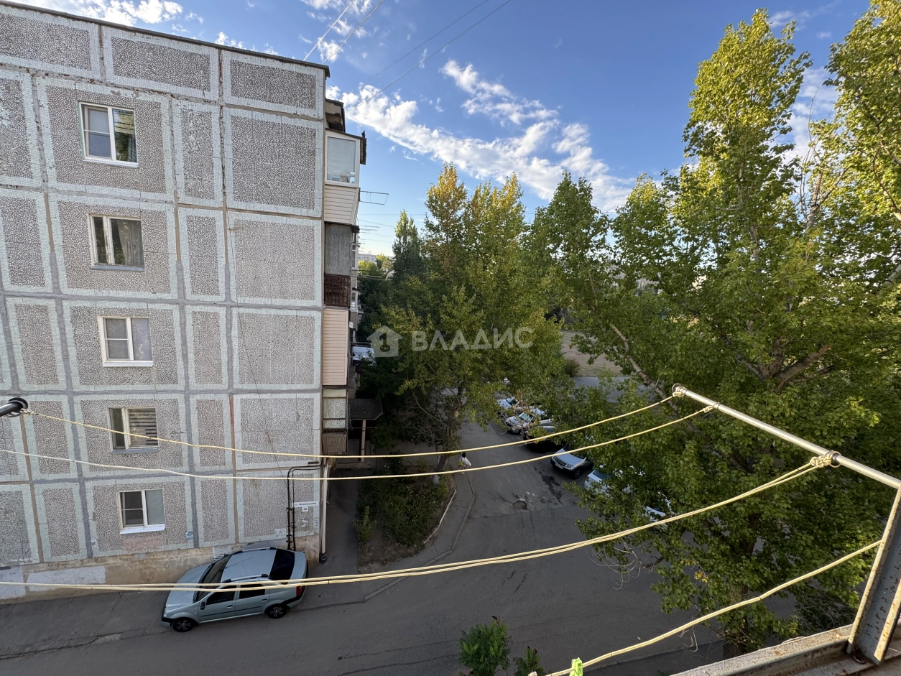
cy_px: 338
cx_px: 450
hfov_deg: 102.1
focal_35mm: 14
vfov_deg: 85.7
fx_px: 364
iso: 40
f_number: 2.2
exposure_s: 1/183
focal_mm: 2.22
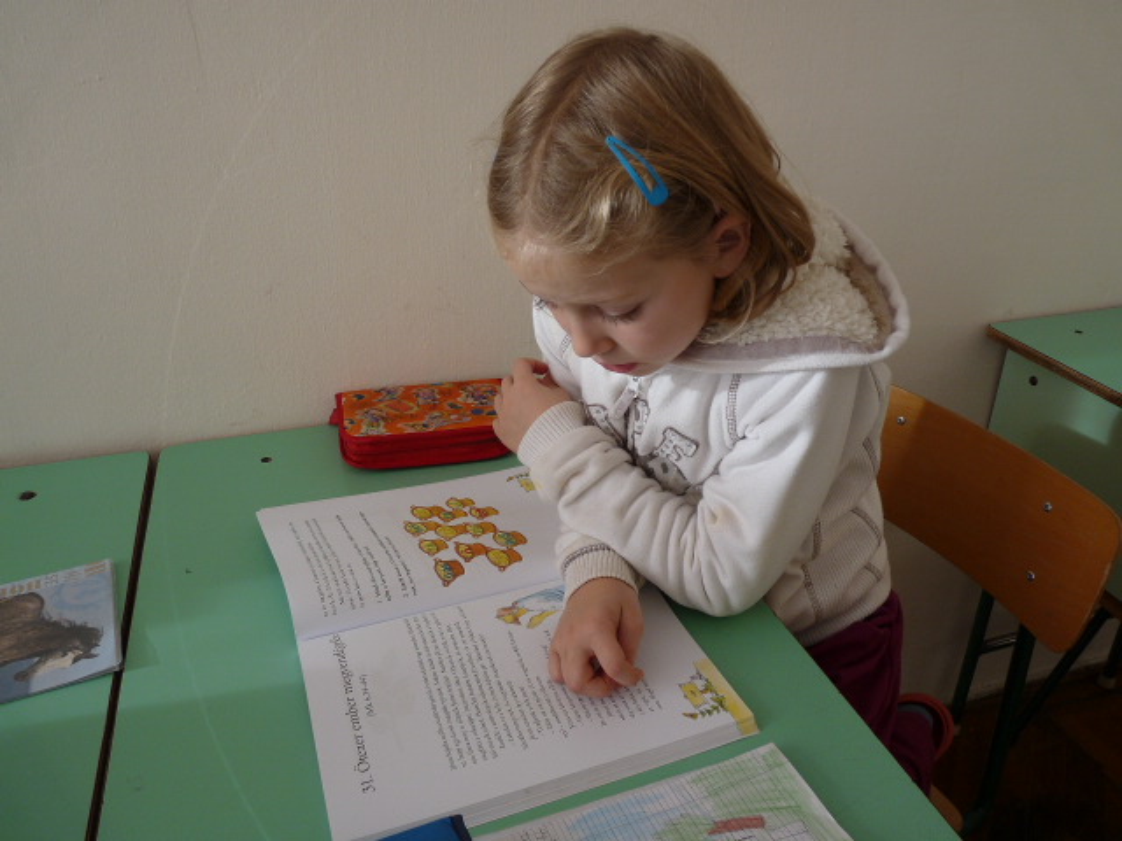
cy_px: 420
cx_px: 561
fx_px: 875
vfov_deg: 51.4
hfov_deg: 65.3
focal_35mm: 27
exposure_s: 1/60
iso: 100
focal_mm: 4.8
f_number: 2.8
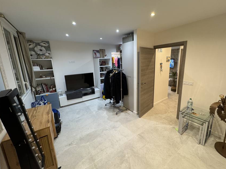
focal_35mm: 15
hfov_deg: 98.1
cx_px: 120
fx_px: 98
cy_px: 80
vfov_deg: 81.7
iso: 160
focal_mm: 2.22
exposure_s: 1/50
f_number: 2.2
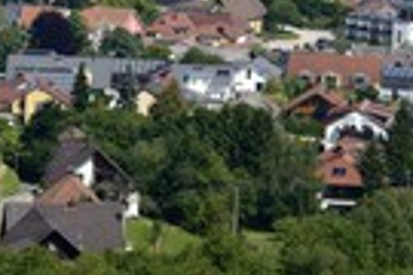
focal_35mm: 404
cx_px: 303
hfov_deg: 5.1
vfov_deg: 3.4
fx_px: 4634
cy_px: -101
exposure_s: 1/320
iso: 200
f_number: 11
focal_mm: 130
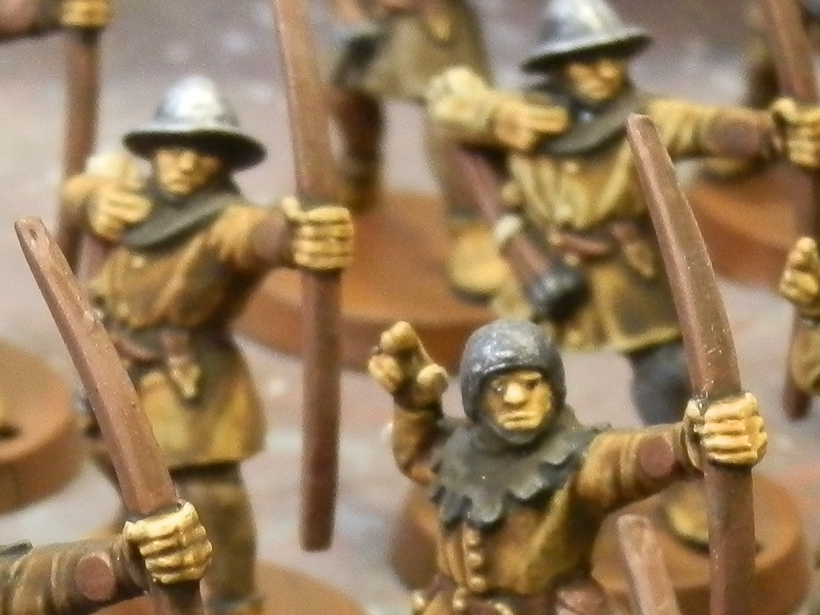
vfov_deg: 6.4
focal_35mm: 231
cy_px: 838
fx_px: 5472
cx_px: 237
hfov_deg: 8.6
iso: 250
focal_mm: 10.99
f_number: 3.7
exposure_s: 1/8
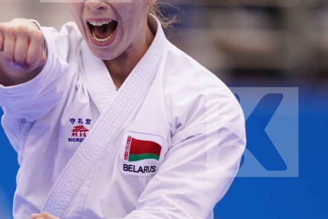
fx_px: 9848
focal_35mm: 1081
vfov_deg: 1.3
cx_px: 86
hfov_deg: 1.9
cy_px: 132
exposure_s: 1/500
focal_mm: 400
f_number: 2.8
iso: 640
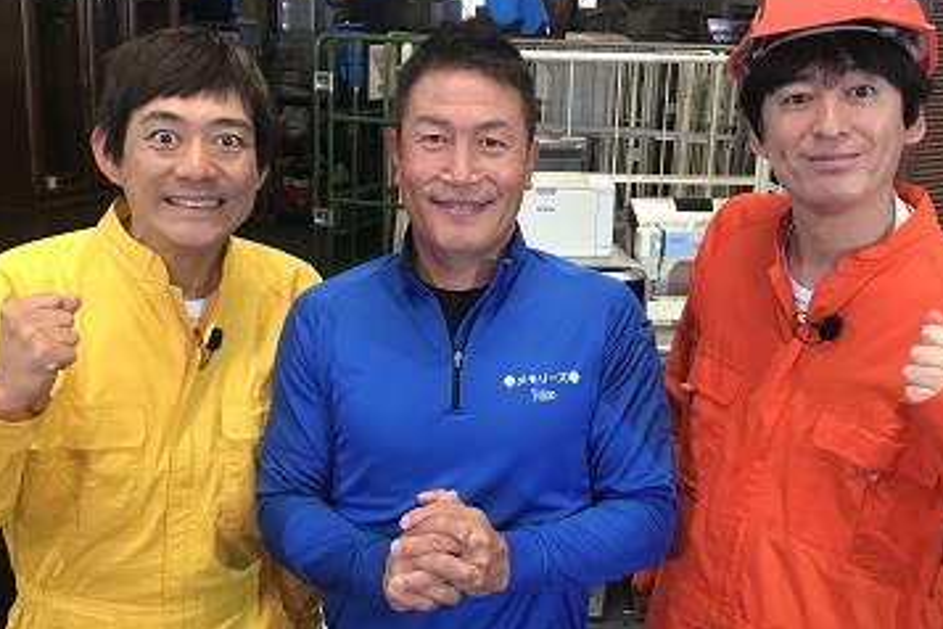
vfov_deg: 42.3
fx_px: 812
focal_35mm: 31
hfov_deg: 60.3
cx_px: 491
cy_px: 295
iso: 32
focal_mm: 3.99
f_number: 1.8
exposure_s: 1/33
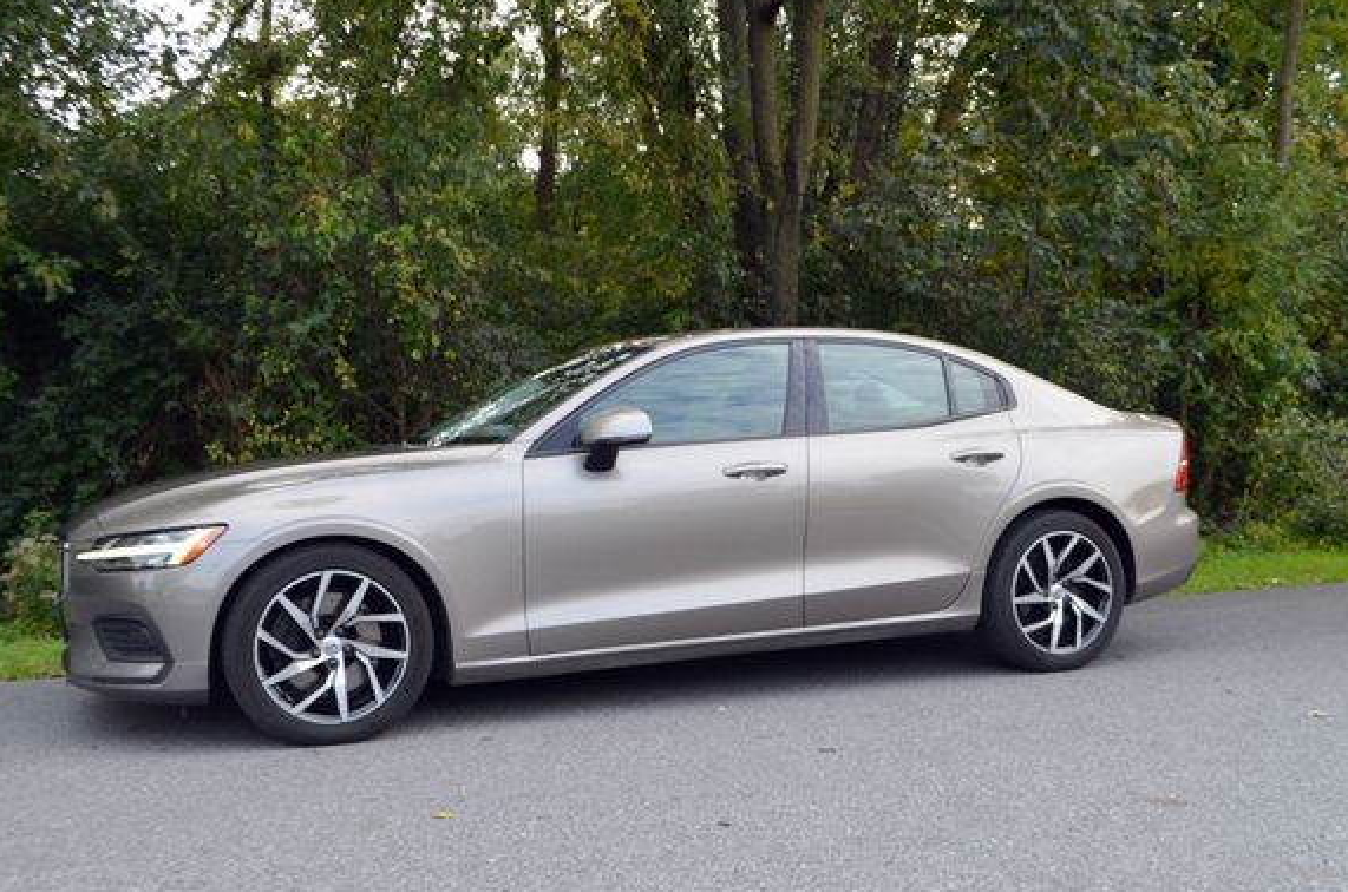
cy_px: 451
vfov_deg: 35.8
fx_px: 1382
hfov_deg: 52.0
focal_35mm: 37
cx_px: 656
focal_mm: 22
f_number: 5.6
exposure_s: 1/125
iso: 200
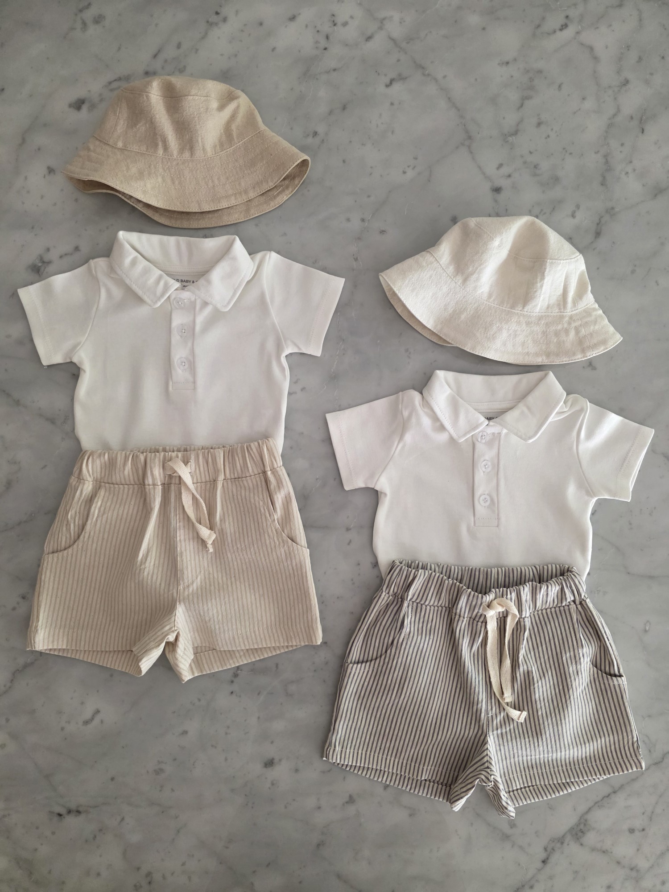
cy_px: 446
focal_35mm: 23
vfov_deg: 73.9
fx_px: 593
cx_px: 334
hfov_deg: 58.9
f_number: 1.7
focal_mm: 6.3
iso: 400
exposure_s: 1/101
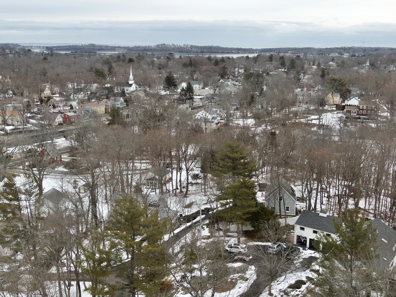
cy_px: 148
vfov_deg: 32.8
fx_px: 503
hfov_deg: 43.0
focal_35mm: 44
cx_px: 198
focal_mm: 7.71
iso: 100
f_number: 4.1
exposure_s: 1/120
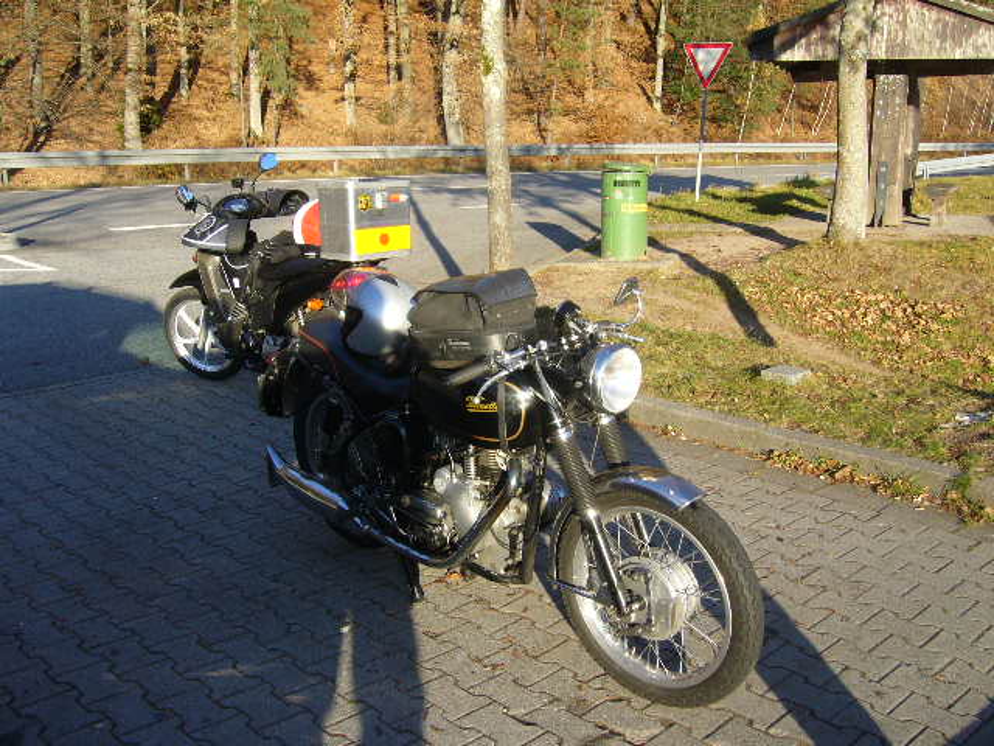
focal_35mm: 35
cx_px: 497
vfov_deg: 40.7
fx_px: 1005
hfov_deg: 52.6
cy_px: 373
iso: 80
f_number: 5.6
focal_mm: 5.8
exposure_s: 1/125
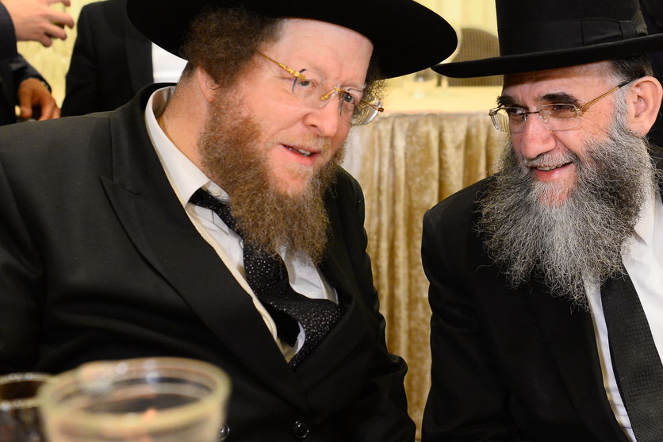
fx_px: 1234
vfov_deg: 20.2
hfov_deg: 30.0
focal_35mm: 67
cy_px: 134
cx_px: 403
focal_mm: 40
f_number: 3.5
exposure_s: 1/160
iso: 2500
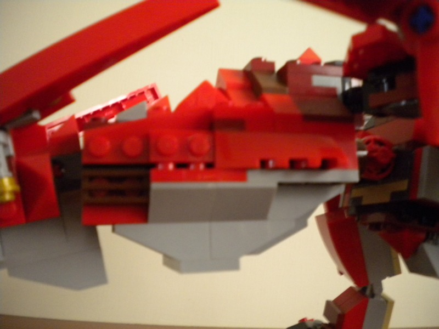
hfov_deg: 52.6
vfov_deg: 40.7
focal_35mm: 35
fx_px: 444
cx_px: 220
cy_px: 164
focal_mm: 6.3
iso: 512
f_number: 3.1
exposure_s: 1/8.8
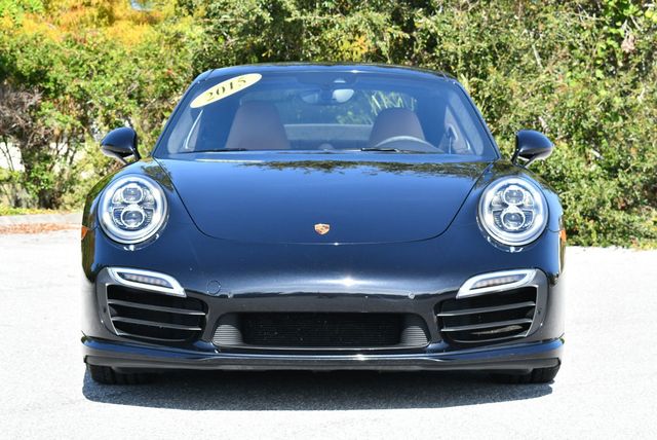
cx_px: 328
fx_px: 1900
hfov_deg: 19.6
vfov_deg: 13.2
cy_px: 220
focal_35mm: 104
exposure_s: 1/250
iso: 200
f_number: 7.1
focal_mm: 52
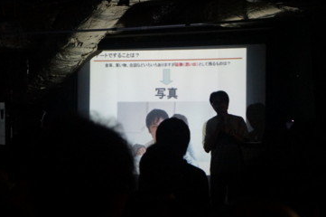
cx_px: 136
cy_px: 98
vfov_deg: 14.9
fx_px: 829
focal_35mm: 92
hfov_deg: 22.2
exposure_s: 1/60
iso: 3200
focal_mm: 49
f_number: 5
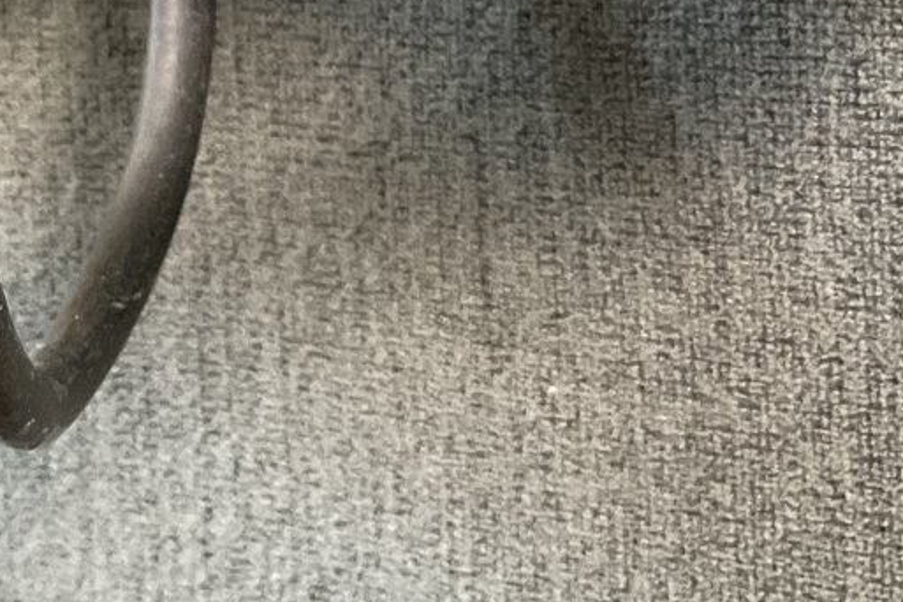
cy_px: -267
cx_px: 770
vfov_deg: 14.5
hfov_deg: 22.4
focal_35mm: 89
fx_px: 2232
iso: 250
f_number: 1.8
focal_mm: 3
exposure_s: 1/60
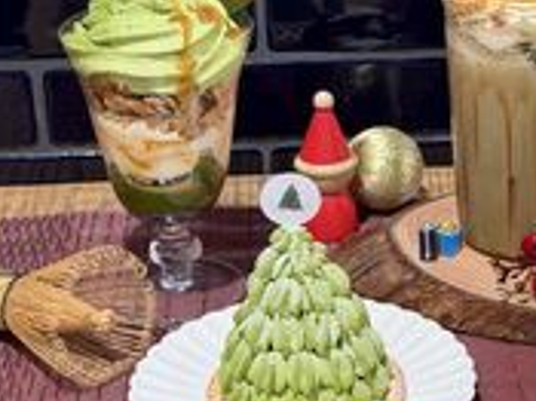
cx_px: 450
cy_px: 162
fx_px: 1702
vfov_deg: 13.4
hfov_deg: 17.7
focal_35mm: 110
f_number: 1.78
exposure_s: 1/60
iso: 125
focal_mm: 6.76
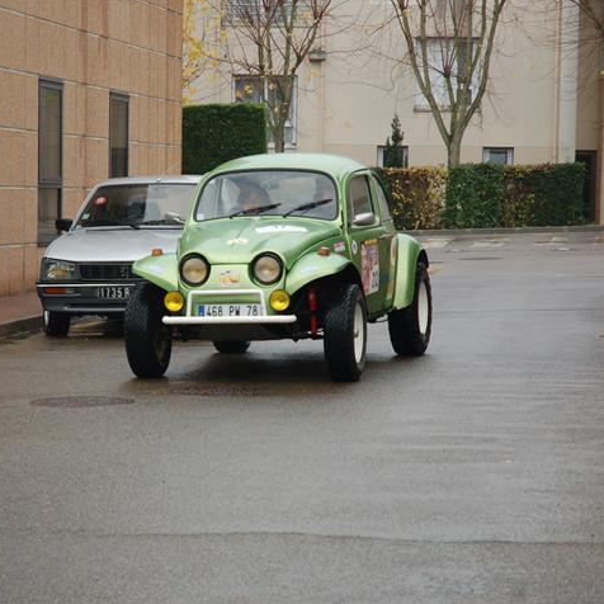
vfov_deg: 12.9
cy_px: 301
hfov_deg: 12.9
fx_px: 2665
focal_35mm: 135
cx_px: 240
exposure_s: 1/320
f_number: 4.5
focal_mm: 70
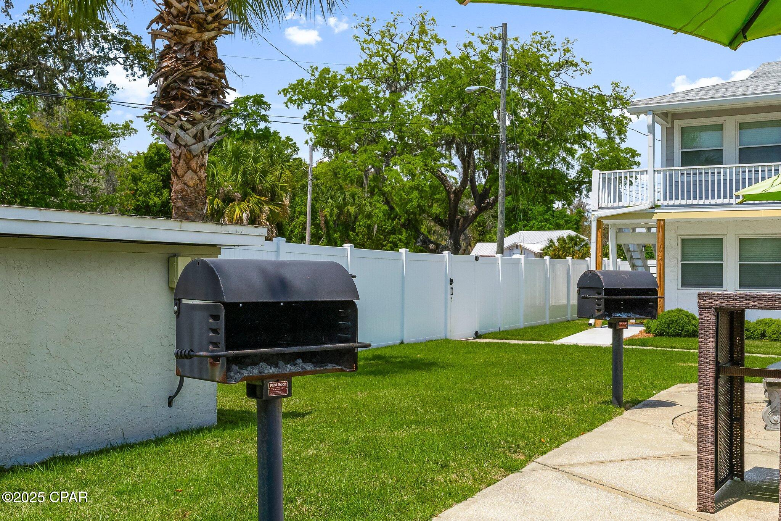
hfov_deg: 53.1
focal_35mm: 36
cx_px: 390
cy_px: 260
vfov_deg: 36.9
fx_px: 781
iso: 400
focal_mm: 24
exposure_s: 1/400
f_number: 9
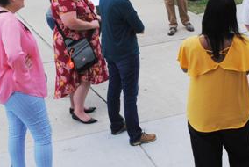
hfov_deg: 24.9
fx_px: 561
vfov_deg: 16.7
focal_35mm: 81
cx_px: 169
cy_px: 18
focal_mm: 24
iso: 100
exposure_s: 1/160
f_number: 6.3
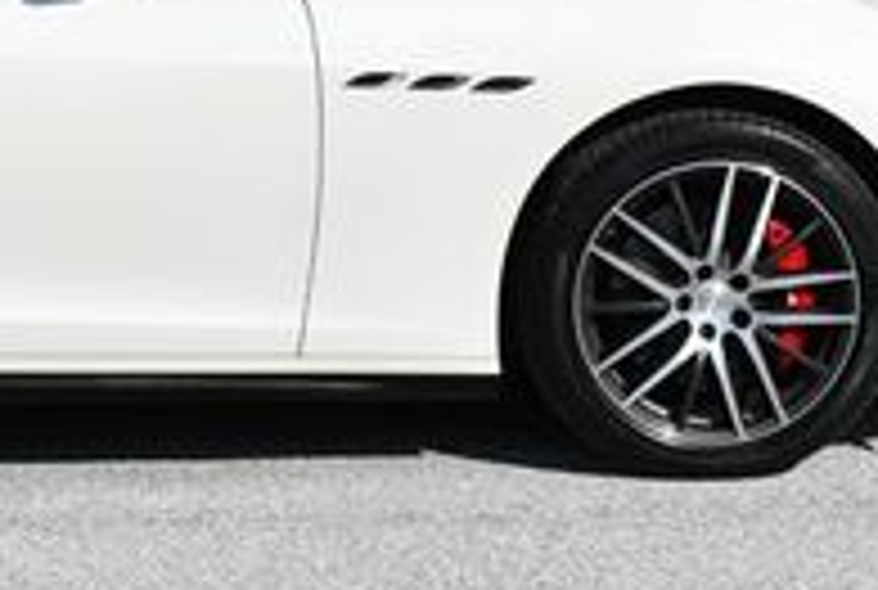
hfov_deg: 11.4
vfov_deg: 7.7
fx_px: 4327
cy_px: -293
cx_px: -158
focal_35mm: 177
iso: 100
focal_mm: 27
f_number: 10
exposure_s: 1/400
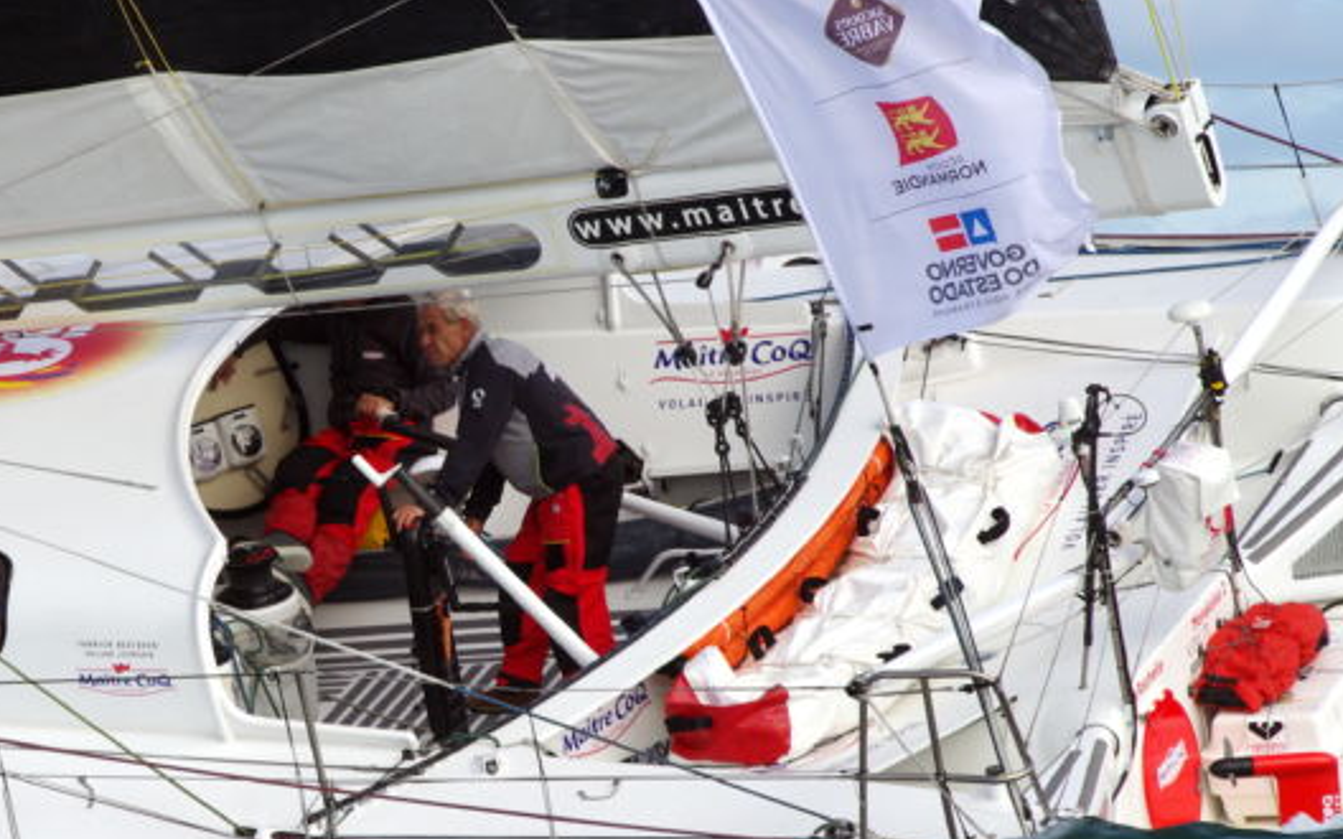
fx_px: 14273
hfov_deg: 5.4
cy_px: 470
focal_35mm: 390
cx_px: 153
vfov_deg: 3.4
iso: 200
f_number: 11
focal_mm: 135
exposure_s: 1/320
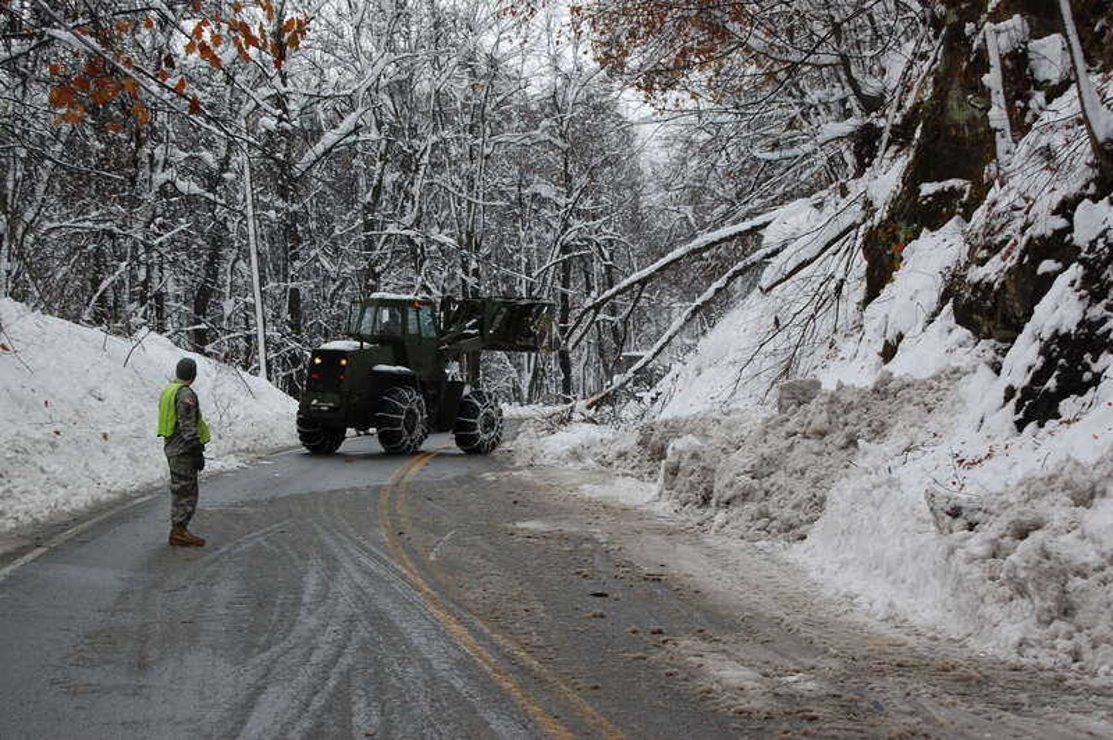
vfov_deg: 16.5
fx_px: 2548
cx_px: 556
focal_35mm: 82
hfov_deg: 24.6
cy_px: 370
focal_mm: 55
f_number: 7.1
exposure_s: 1/200
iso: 200
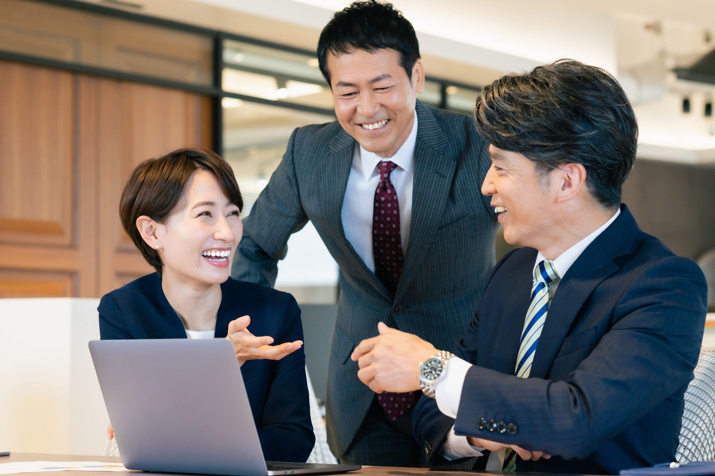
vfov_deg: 15.2
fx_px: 1786
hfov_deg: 22.6
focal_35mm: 90
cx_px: 356
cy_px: 240
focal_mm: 85
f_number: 4.5
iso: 640
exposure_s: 1/250
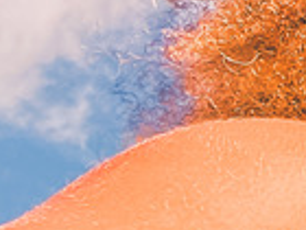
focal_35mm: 168
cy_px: -280
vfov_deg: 8.3
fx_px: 1485
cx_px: 1113
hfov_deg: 8.3
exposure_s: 1/470
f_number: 2.2
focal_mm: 2.71
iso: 25
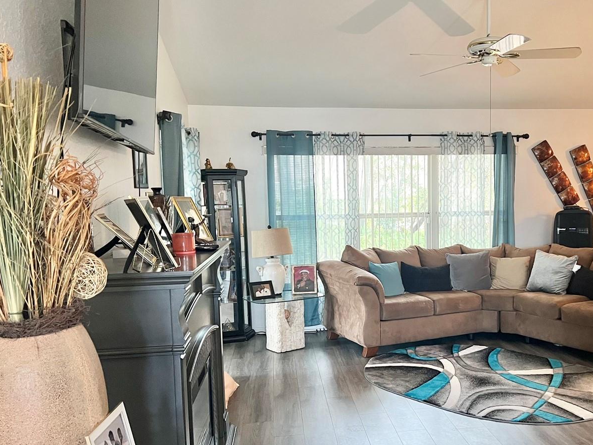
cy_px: 251
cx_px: 389
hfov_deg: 51.8
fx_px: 599
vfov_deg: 40.6
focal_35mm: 35
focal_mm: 5.7
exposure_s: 1/60
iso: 200
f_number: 1.5
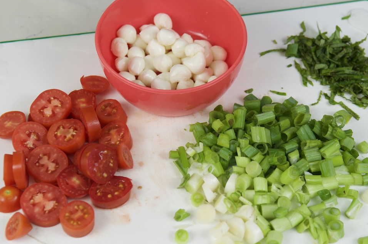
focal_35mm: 83
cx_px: 206
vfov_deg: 16.4
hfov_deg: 24.5
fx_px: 847
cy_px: 138
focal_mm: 44
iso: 800
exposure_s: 1/100
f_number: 4
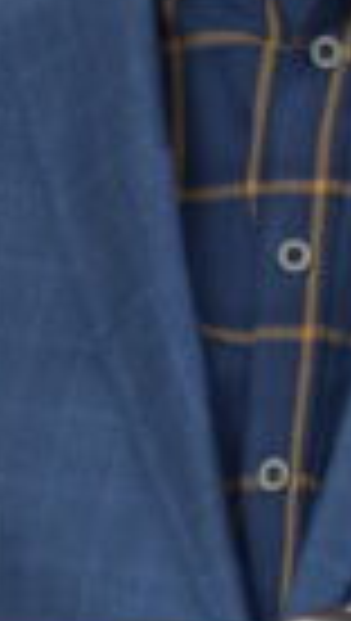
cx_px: 184
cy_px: -72
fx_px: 13271
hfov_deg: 1.5
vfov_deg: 2.7
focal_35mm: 805
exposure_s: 1/100
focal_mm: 92
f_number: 5
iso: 400
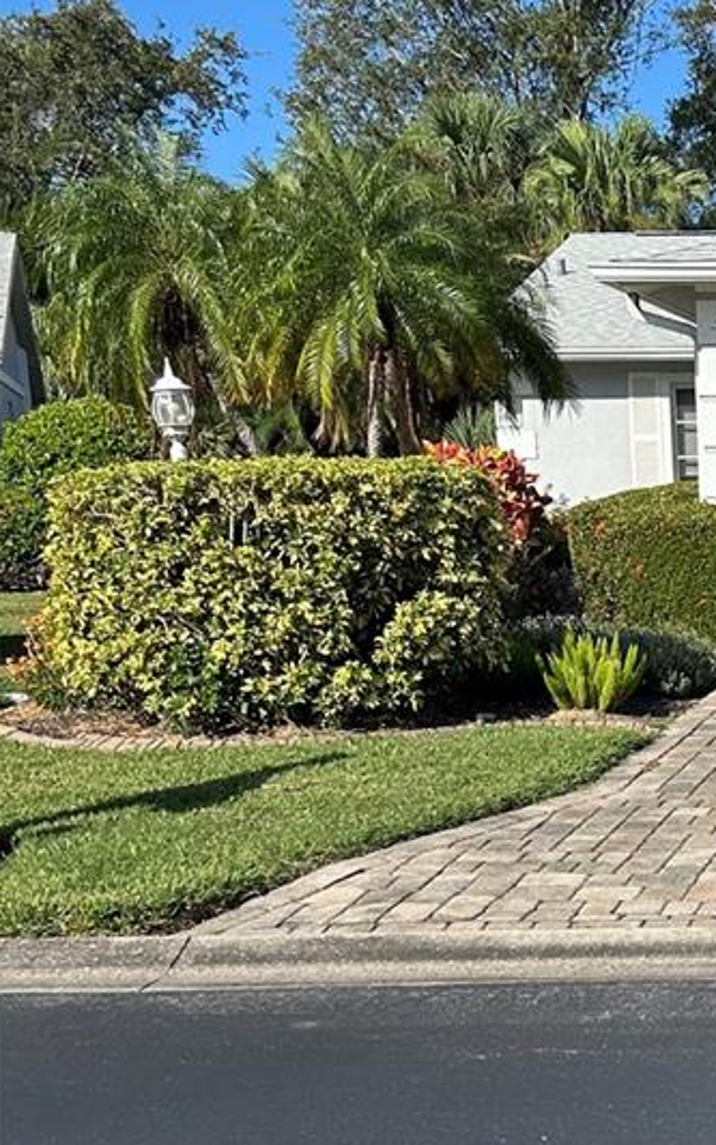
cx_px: 957
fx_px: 1936
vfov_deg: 32.4
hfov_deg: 19.2
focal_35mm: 62
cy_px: 840
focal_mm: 5.7
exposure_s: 1/5882
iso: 50
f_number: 1.5
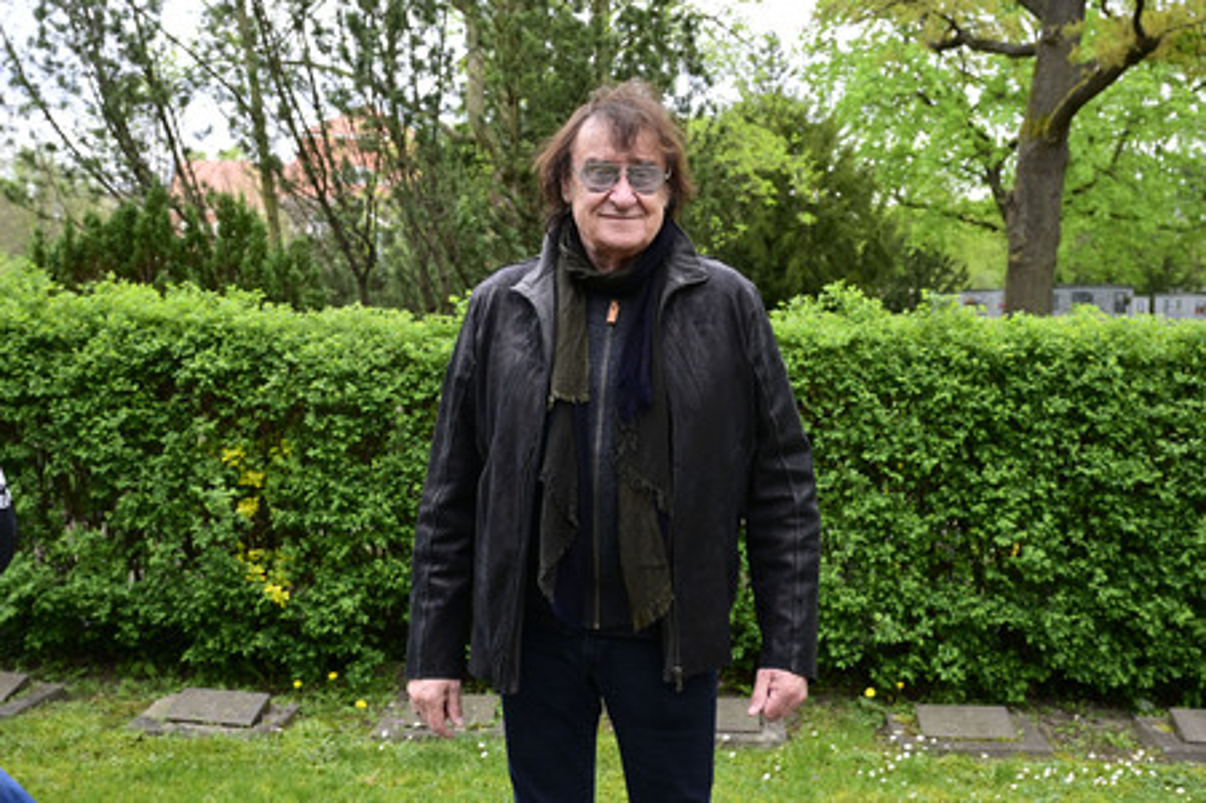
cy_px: 402
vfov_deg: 35.0
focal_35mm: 38
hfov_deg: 50.7
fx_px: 1272
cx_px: 603
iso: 640
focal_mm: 38
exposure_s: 1/250
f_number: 6.3
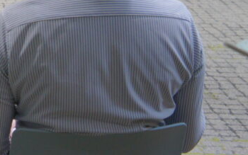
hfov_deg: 13.9
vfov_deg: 9.0
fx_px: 967
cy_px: -51
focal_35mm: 143
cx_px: -92
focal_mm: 32
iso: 1600
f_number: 4
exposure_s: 1/125
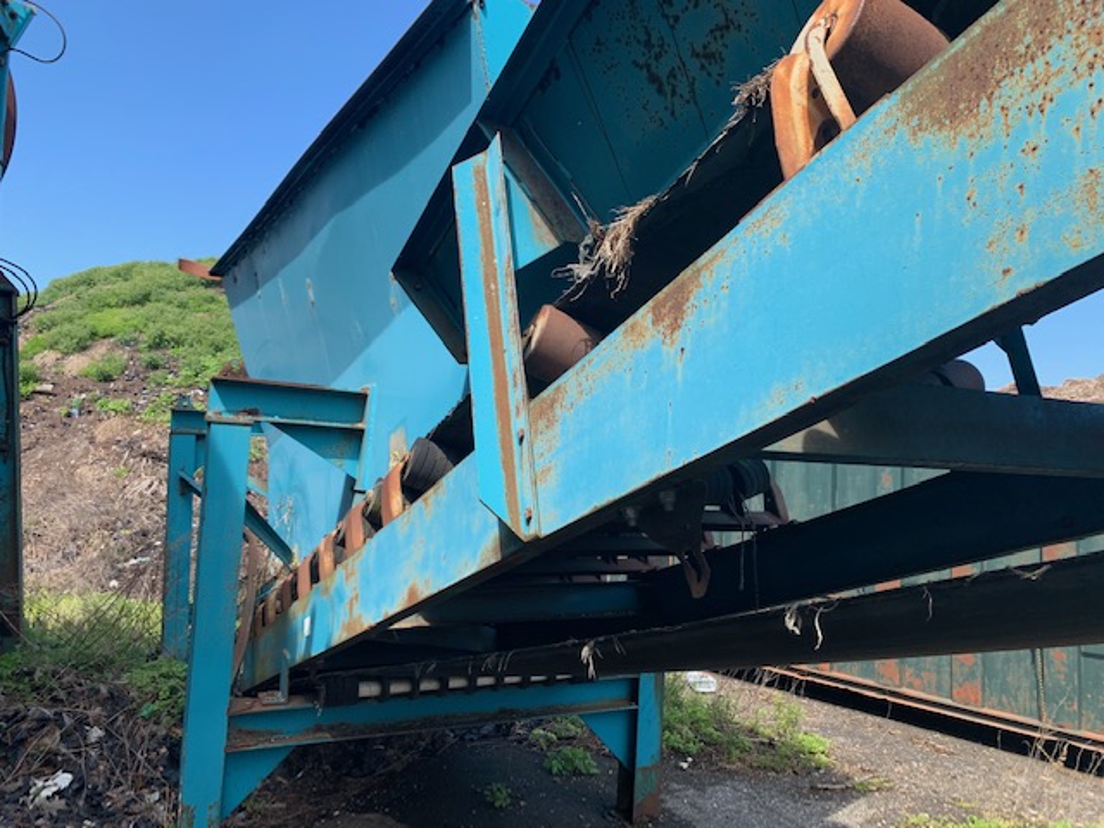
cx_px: 552
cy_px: 414
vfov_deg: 53.1
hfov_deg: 67.3
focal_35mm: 26
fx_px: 829
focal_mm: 4.25
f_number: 1.8
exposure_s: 1/716
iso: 25
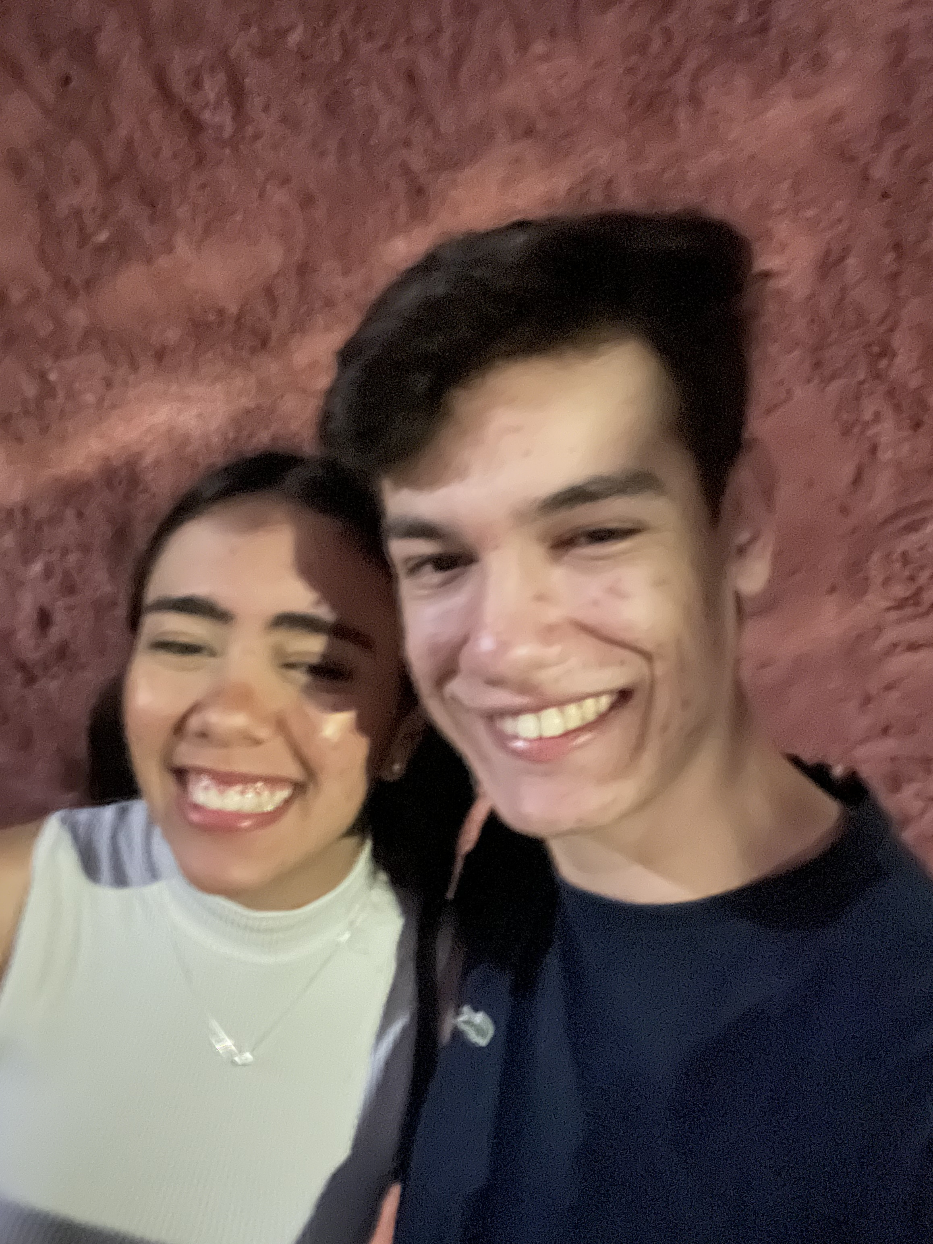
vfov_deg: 60.0
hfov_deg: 46.8
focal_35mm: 30
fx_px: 1078
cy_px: 622
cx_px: 466
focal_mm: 2.71
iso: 3200
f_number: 2.2
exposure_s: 1/15
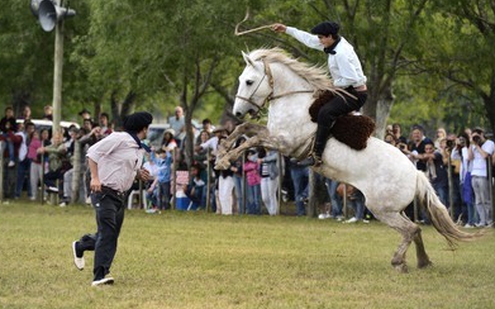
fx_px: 2953
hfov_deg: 9.6
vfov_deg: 6.0
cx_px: 248
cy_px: 152
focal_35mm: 219
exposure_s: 1/1000
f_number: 4.5
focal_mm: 200
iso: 800
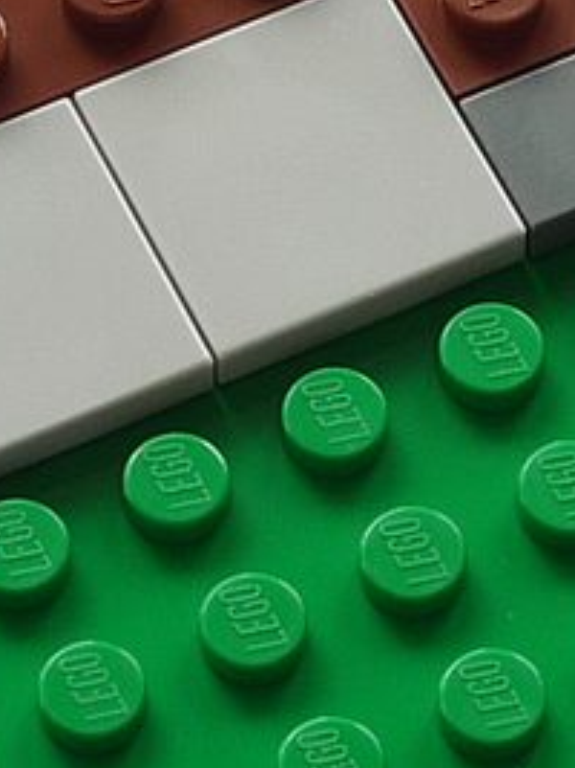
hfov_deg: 4.5
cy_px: 259
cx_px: 282
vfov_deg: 6.0
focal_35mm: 328
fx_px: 7270
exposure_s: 1/25
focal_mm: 10.2
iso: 80
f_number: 4.5
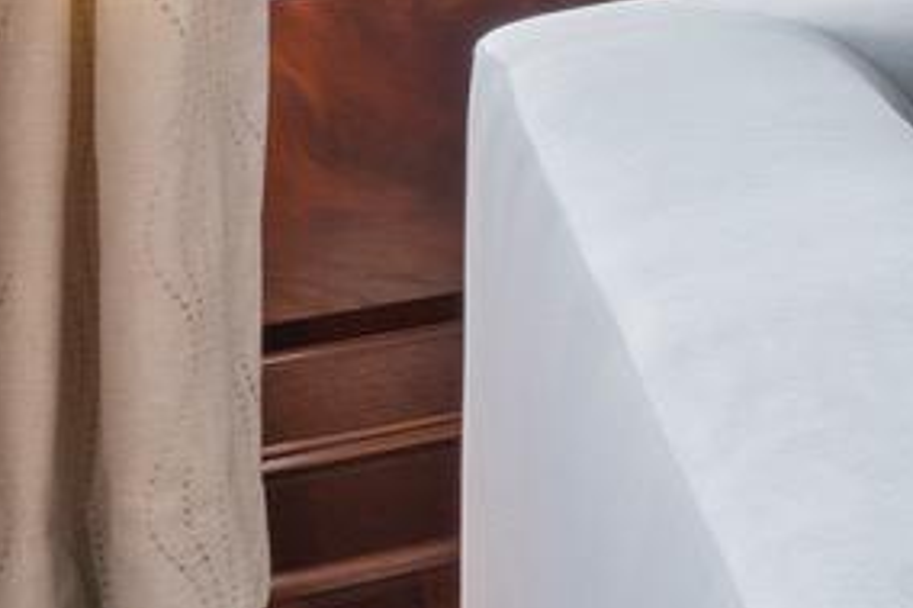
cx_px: 3138
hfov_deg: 9.8
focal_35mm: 108
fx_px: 2737
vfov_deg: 11.4
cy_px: -598
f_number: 11
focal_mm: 15
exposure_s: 1/4
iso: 200
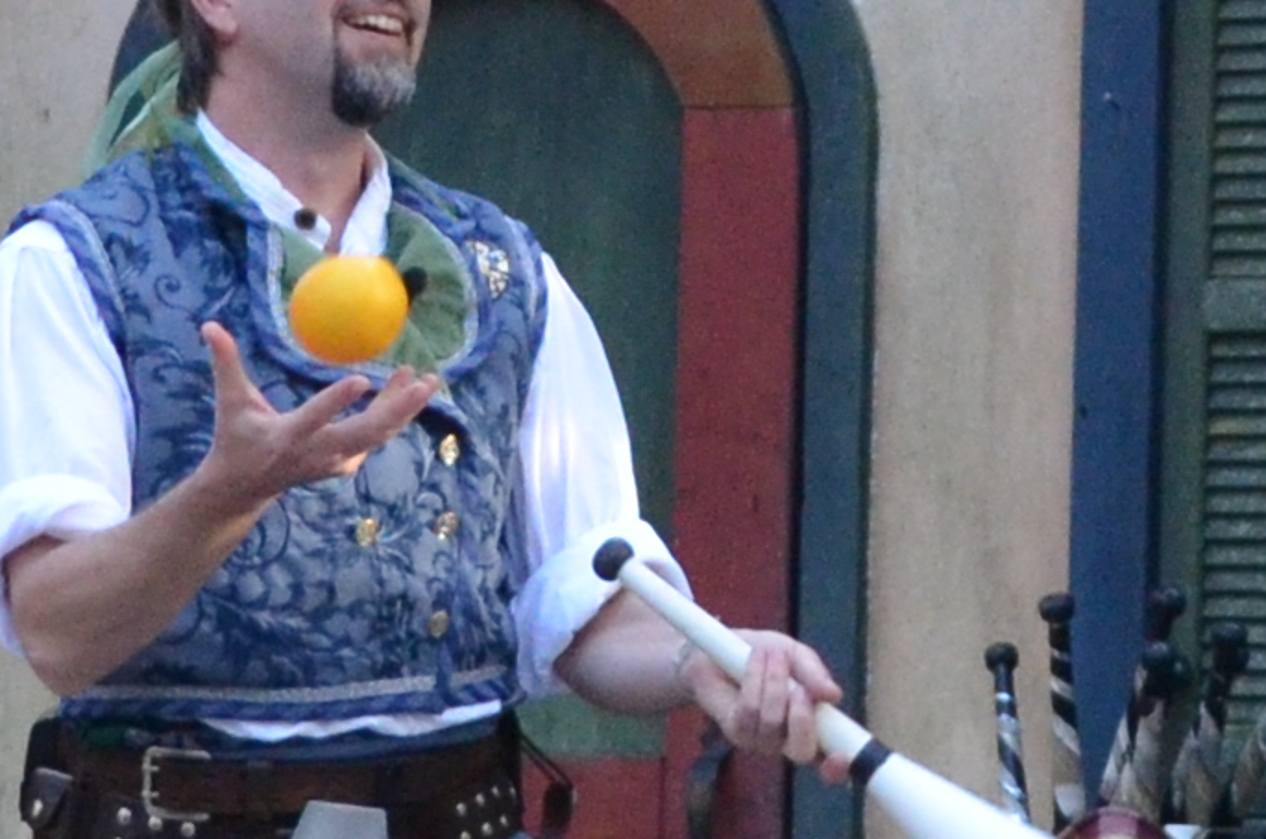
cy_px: -188
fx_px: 9091
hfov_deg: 7.9
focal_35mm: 259
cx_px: 1159
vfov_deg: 5.3
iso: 1600
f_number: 4
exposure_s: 1/500
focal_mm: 24
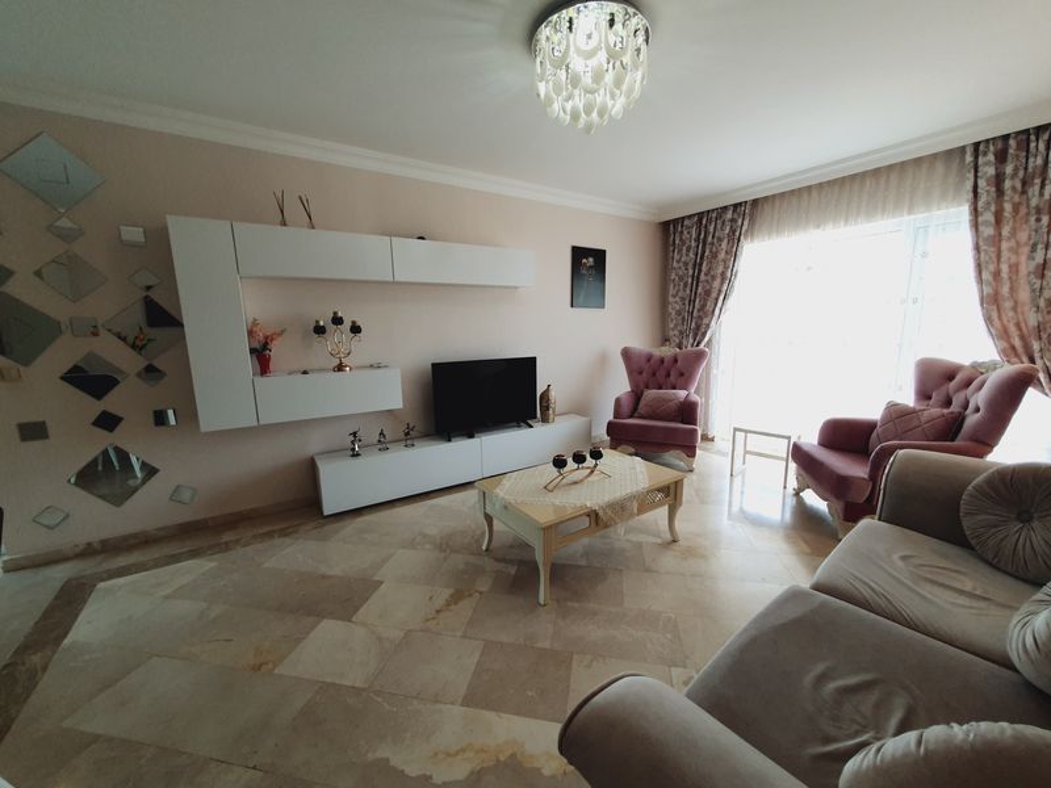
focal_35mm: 13
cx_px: 526
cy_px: 394
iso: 50
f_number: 2.2
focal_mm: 1.8
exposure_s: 1/50
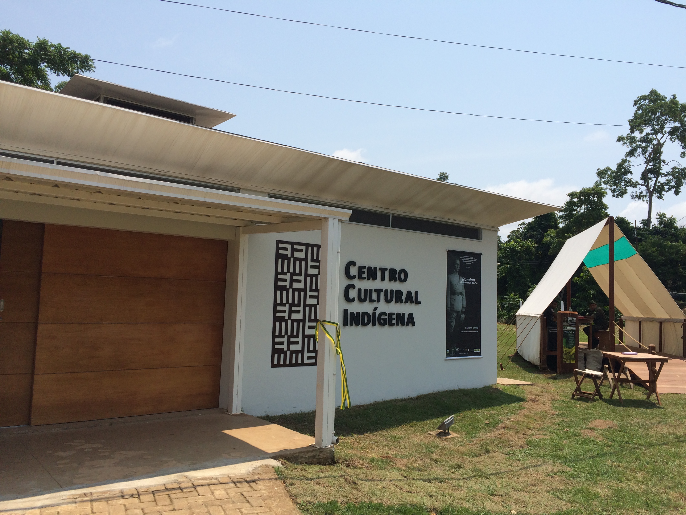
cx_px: 343
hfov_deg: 61.7
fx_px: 575
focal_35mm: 29
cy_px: 258
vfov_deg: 48.2
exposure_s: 1/3165
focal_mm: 4.15
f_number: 2.2
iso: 32
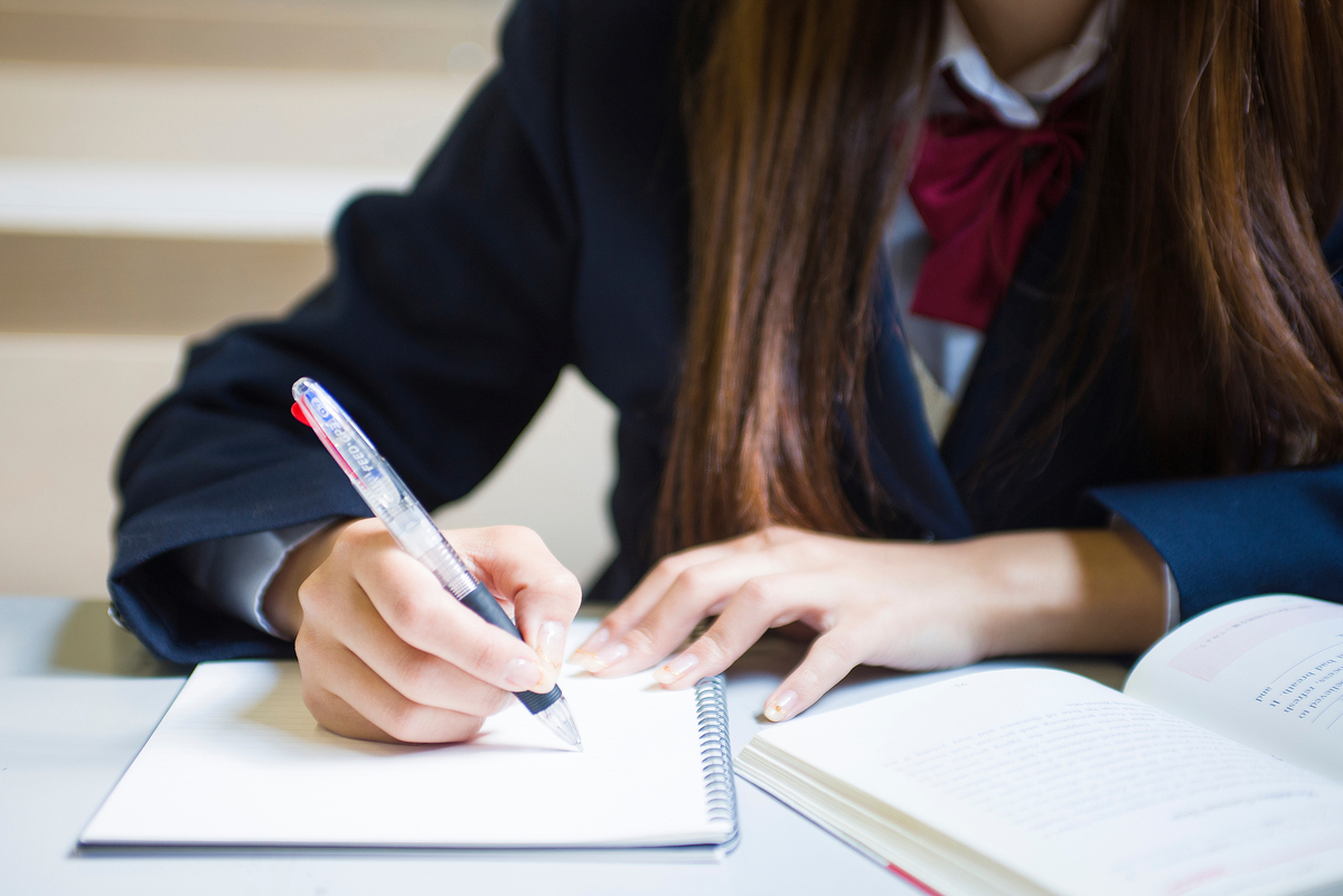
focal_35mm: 70
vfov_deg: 19.5
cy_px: 448
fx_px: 2612
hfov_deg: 28.8
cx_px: 672
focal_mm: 70
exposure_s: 1/125
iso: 400
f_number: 2.8
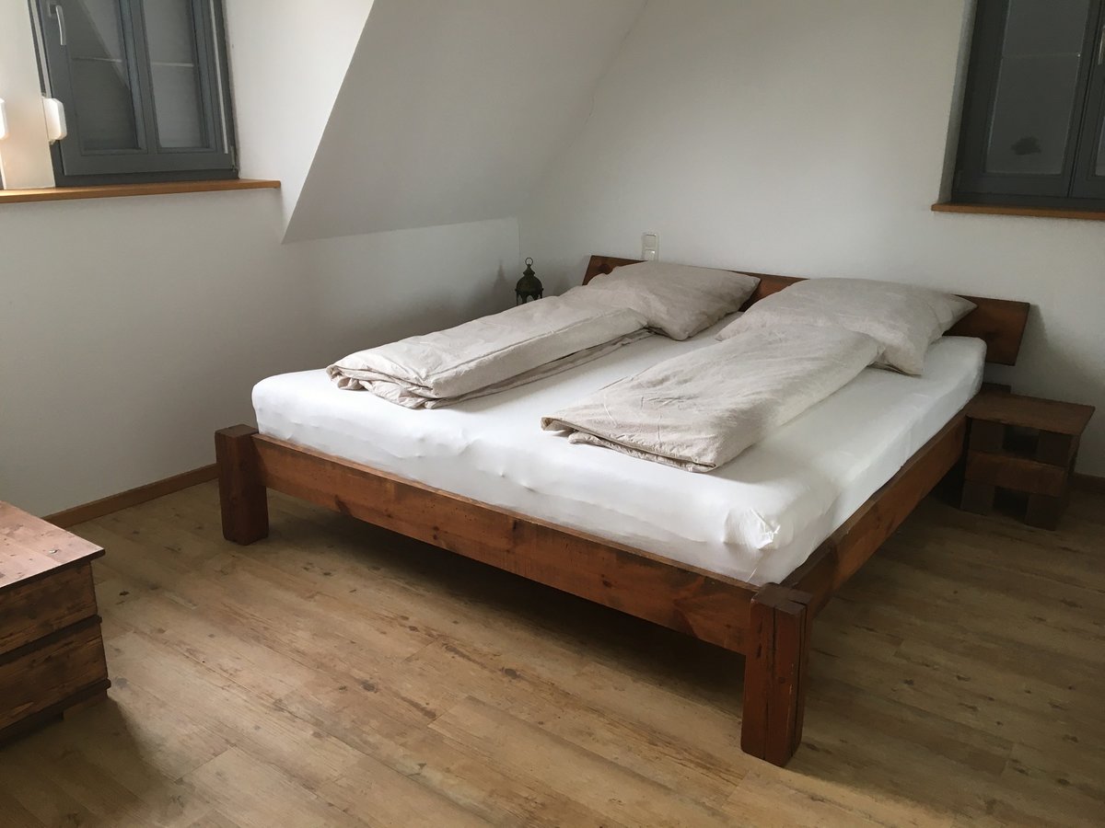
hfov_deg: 61.7
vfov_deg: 48.2
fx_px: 926
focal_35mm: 29
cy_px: 414
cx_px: 552
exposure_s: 1/33
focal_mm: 4.15
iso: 64
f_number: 2.2
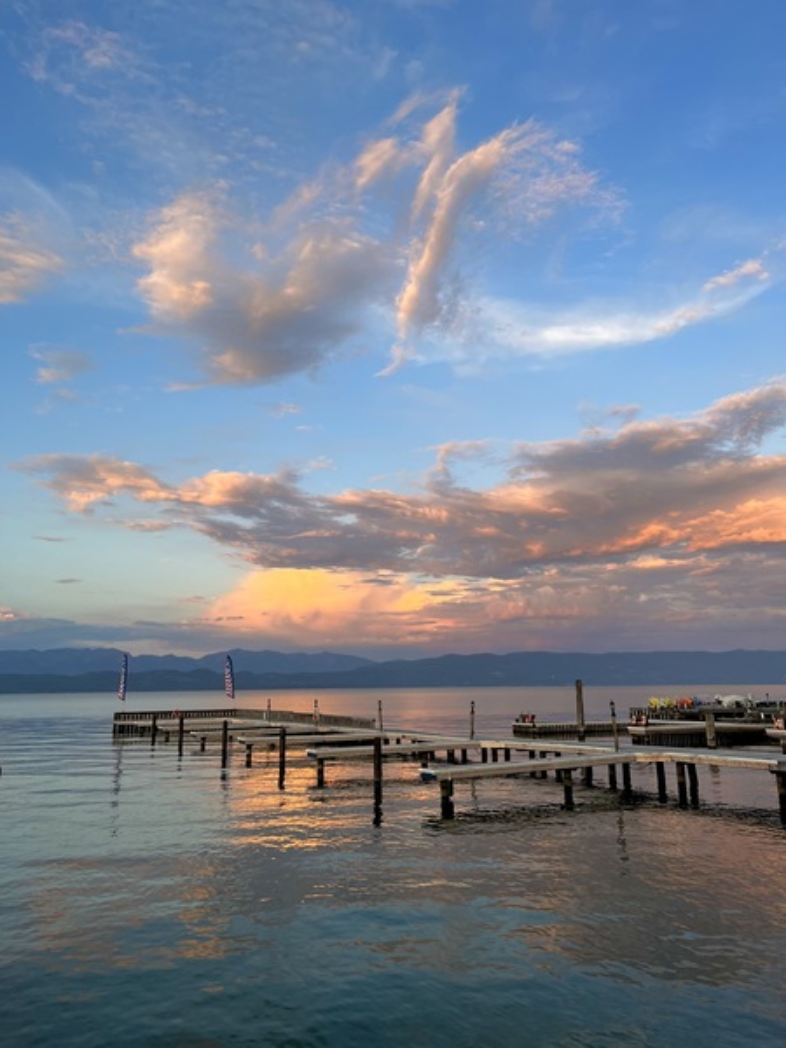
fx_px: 787
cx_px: 393
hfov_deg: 53.1
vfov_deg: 67.3
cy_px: 524
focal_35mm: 26
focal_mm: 5.1
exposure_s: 1/278
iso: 40
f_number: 1.6
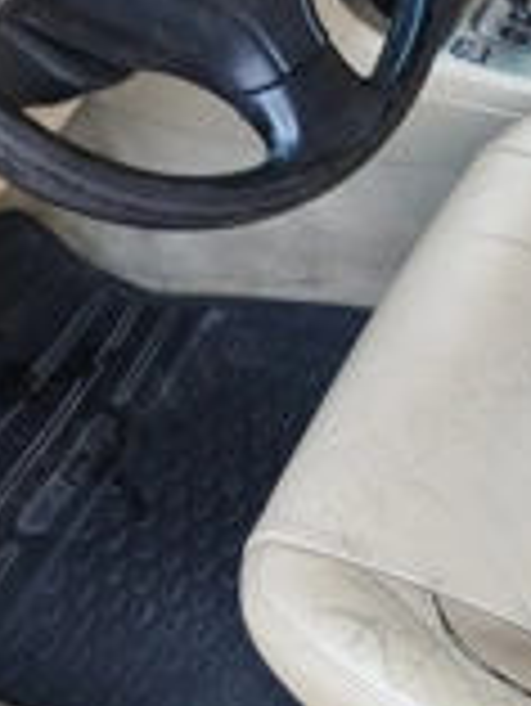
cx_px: 585
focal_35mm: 61
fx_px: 1246
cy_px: 162
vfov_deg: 31.0
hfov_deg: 22.7
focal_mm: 5.31
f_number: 1.7
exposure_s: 1/33
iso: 160
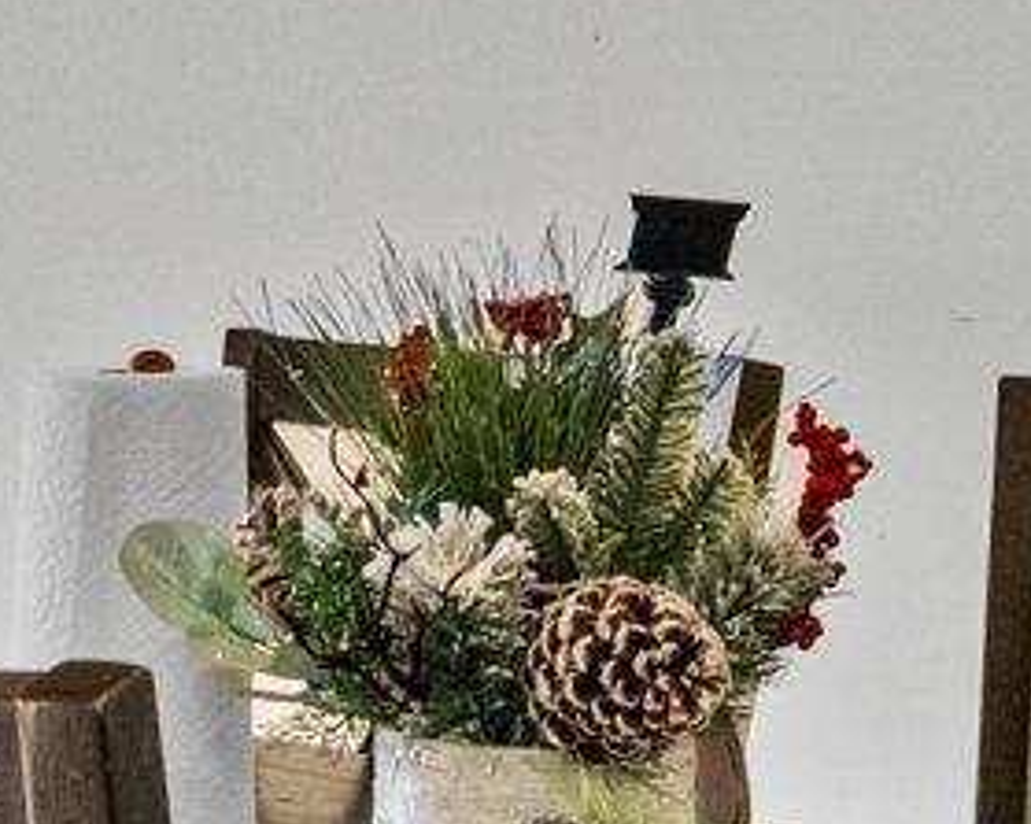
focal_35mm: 126
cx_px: -314
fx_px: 3843
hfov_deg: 14.6
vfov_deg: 12.2
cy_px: 131
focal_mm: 10
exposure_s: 1/6
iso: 400
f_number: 8
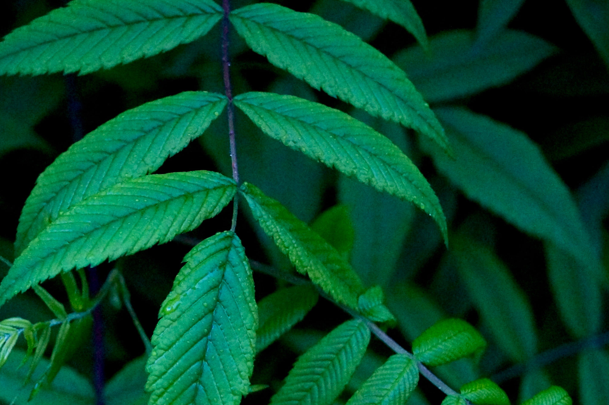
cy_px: 308
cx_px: 150
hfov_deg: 31.8
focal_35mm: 62
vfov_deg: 21.7
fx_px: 1048
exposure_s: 1/80
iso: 3200
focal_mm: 24
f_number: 4
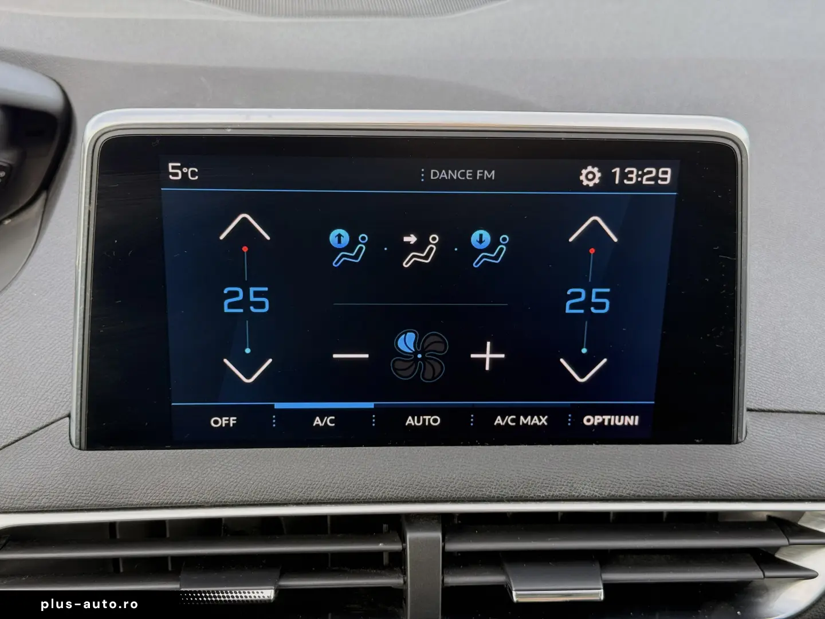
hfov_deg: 39.7
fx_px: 1144
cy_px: 310
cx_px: 412
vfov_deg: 30.3
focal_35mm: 48
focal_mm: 6.76
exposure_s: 1/173
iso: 100
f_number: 1.78
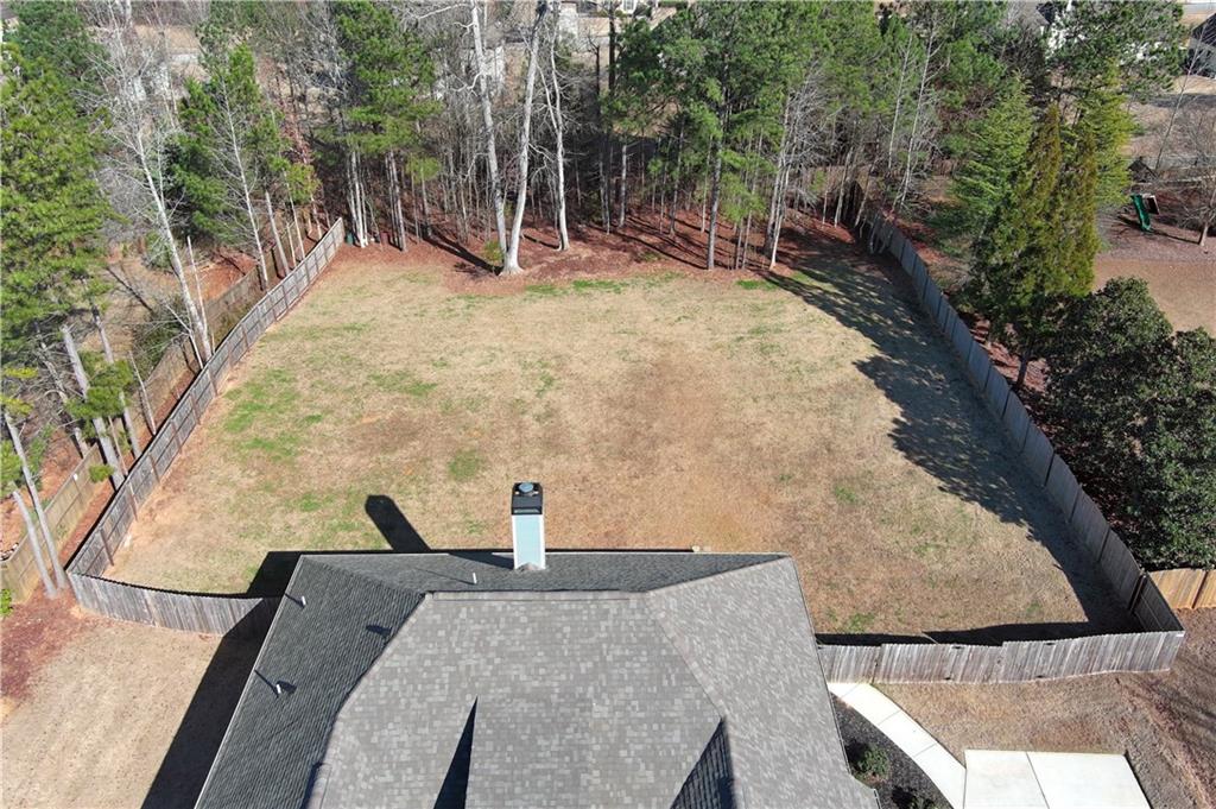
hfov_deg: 63.7
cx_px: 608
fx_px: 979
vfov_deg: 44.9
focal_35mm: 29
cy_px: 404
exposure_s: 1/28.6
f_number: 2.8
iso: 100
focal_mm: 10.57
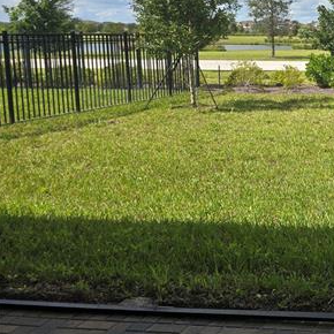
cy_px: 119
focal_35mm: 56
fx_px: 611
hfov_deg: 25.4
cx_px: 457
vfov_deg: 30.4
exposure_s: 1/392
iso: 12
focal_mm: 6.3
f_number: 1.7
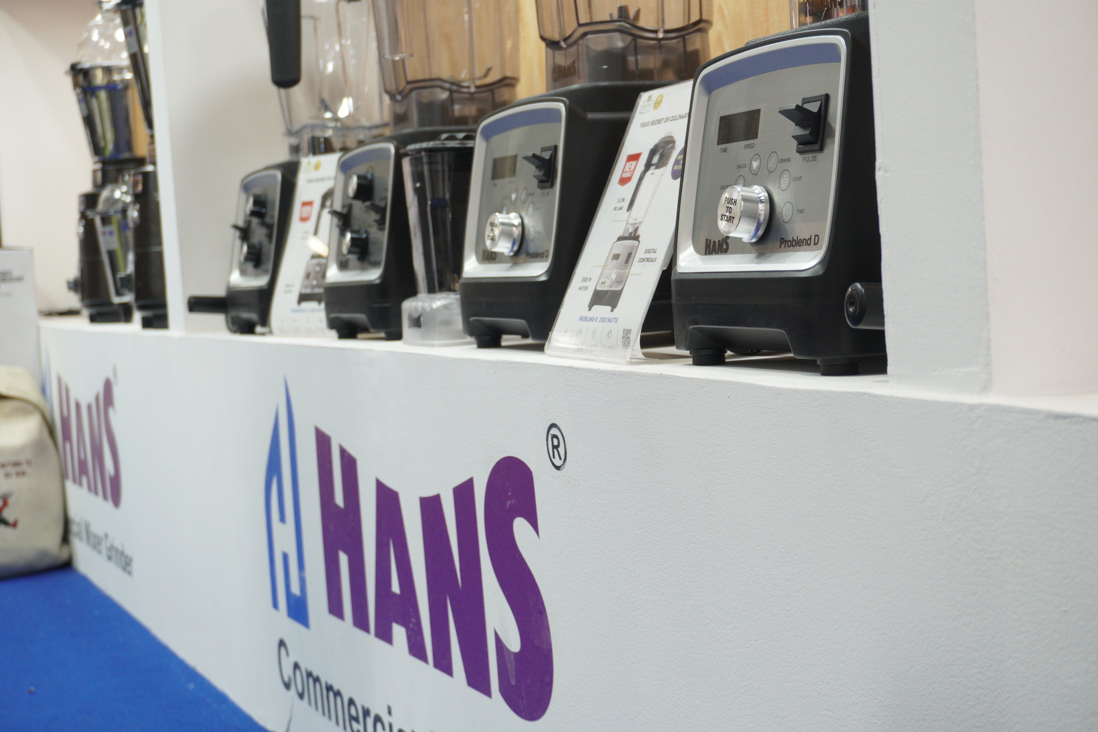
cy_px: 366
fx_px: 1693
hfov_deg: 35.9
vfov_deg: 24.4
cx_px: 549
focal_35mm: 56
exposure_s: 1/125
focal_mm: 37
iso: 800
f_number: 5.6
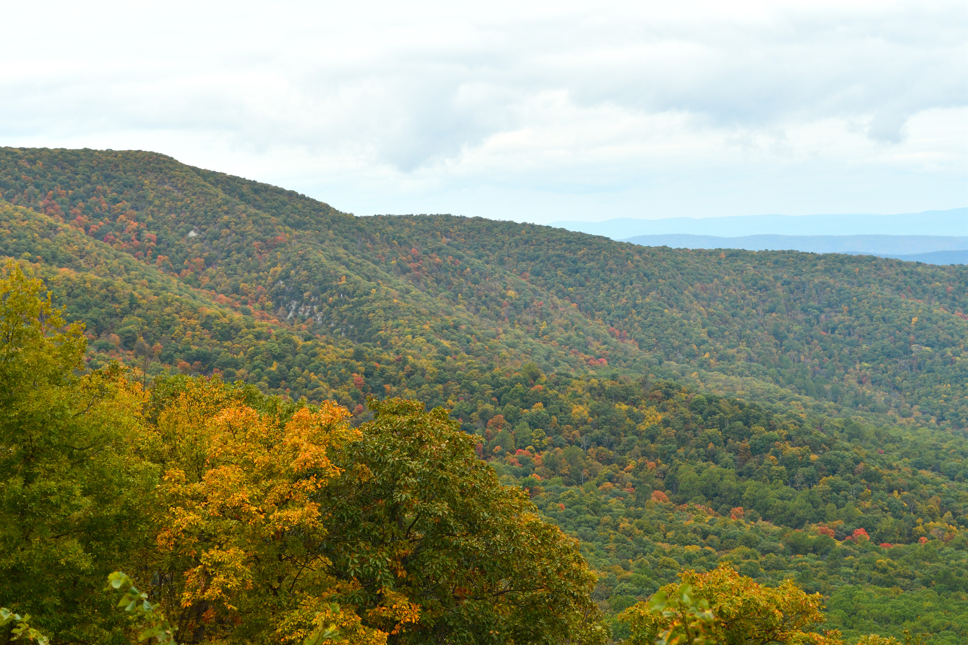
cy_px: 322
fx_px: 2205
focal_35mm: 82
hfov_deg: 24.8
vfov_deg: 16.7
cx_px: 484
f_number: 8
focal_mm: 55
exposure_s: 1/250
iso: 180
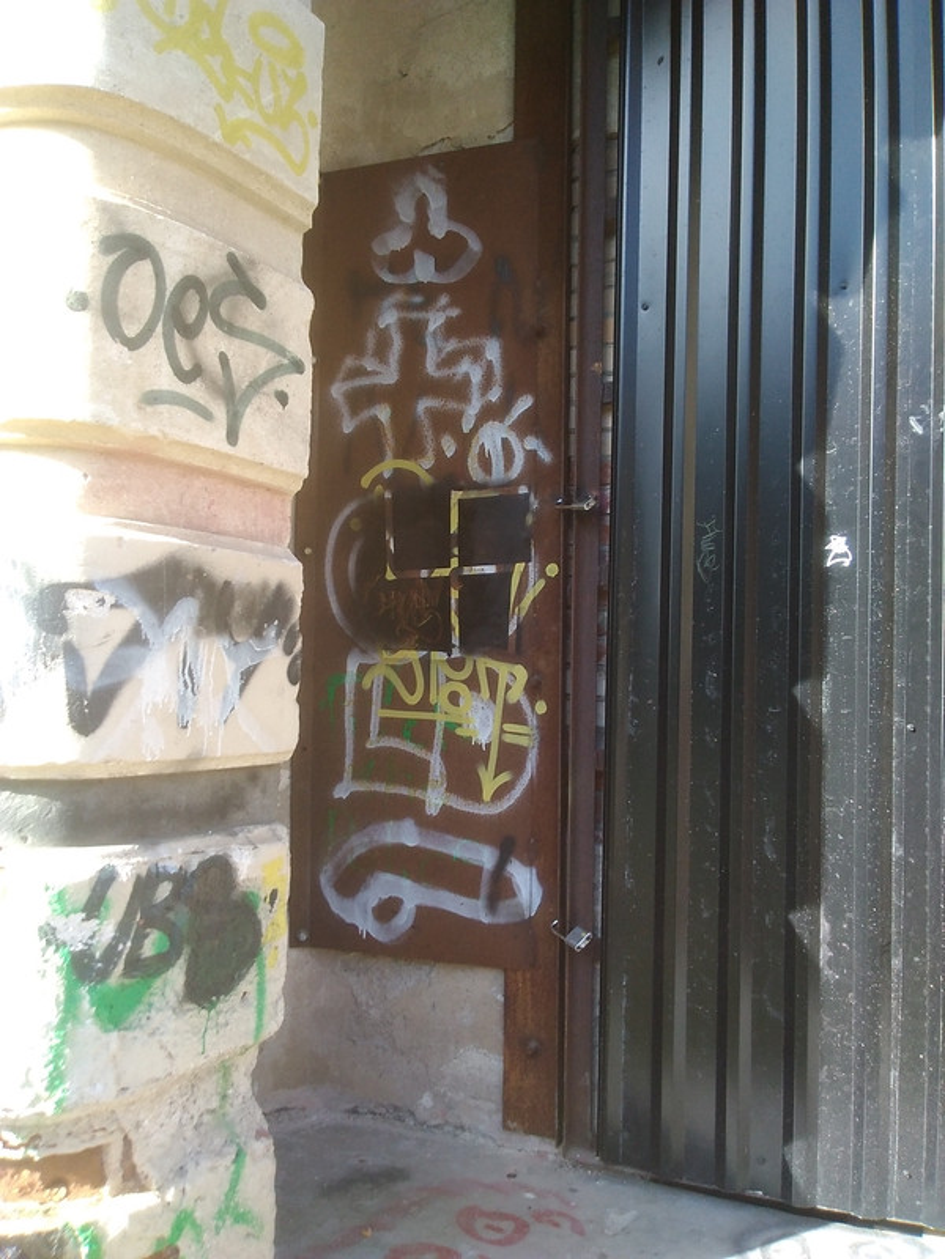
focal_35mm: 28
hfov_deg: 49.7
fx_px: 1019
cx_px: 472
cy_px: 630
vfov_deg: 63.4
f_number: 2.4
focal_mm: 2.39
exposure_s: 1/111
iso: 100
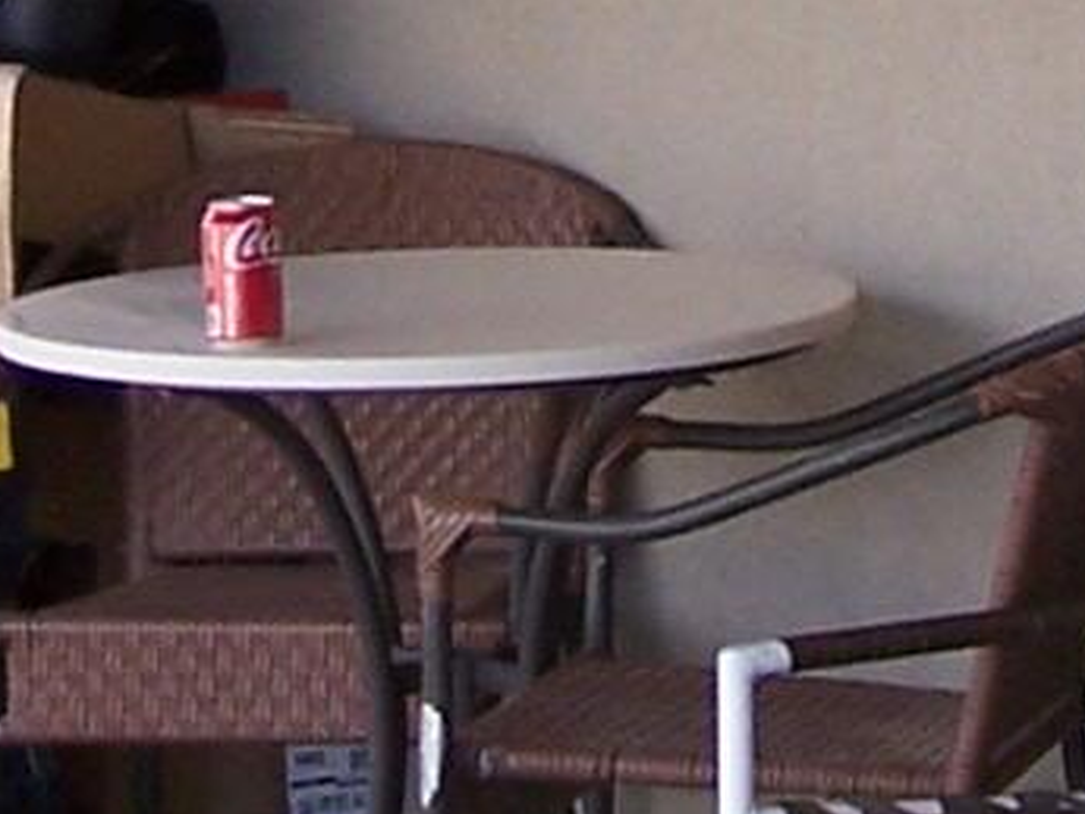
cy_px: -308
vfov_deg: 5.8
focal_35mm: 254
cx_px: 827
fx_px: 7964
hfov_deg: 7.8
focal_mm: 6.3
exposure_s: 1/180
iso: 80
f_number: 2.8
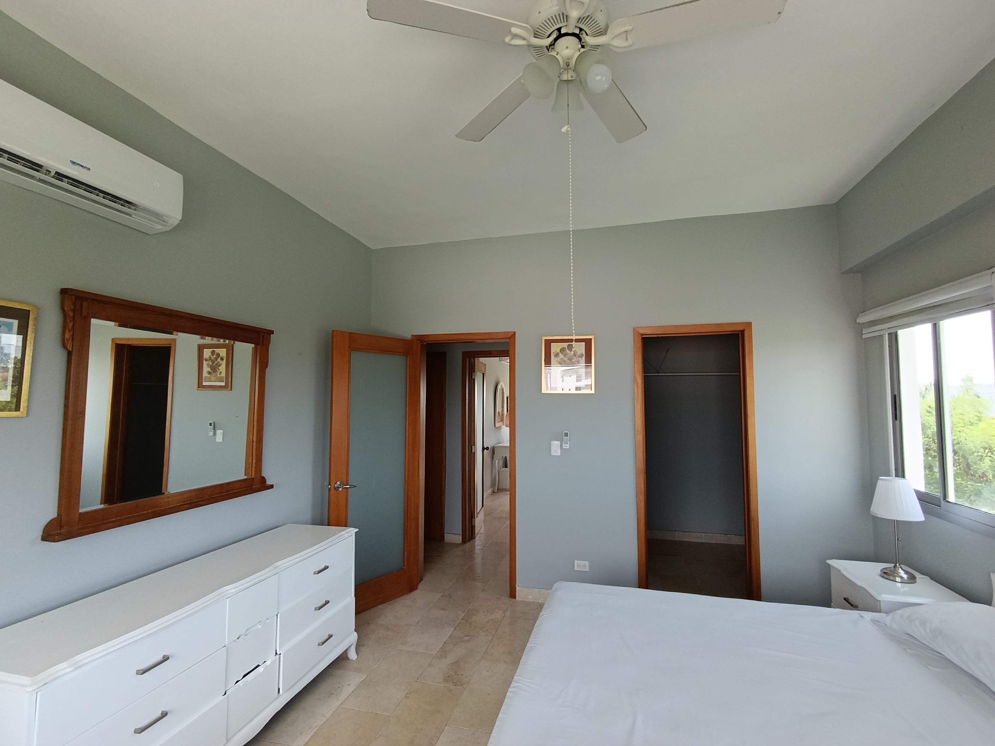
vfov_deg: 78.1
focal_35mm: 16
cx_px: 498
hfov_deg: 94.5
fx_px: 460
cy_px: 373
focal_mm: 1.65
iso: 100
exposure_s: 1/100
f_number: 2.2
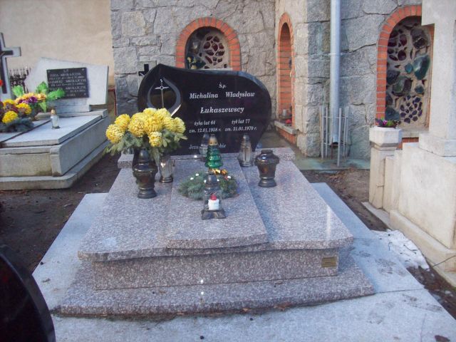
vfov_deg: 39.7
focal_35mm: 36
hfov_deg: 51.4
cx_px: 228
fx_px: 474
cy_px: 171
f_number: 2.7
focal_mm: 6
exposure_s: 1/158
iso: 200
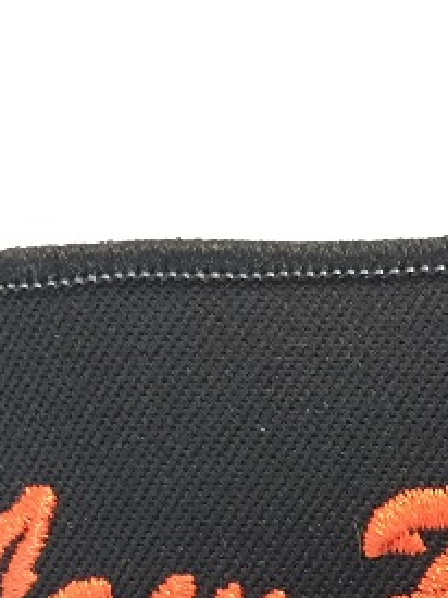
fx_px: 1485
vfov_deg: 21.8
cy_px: 615
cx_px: 409
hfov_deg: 16.9
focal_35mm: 86
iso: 200
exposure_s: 1/33
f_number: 2.2
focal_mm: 4.15
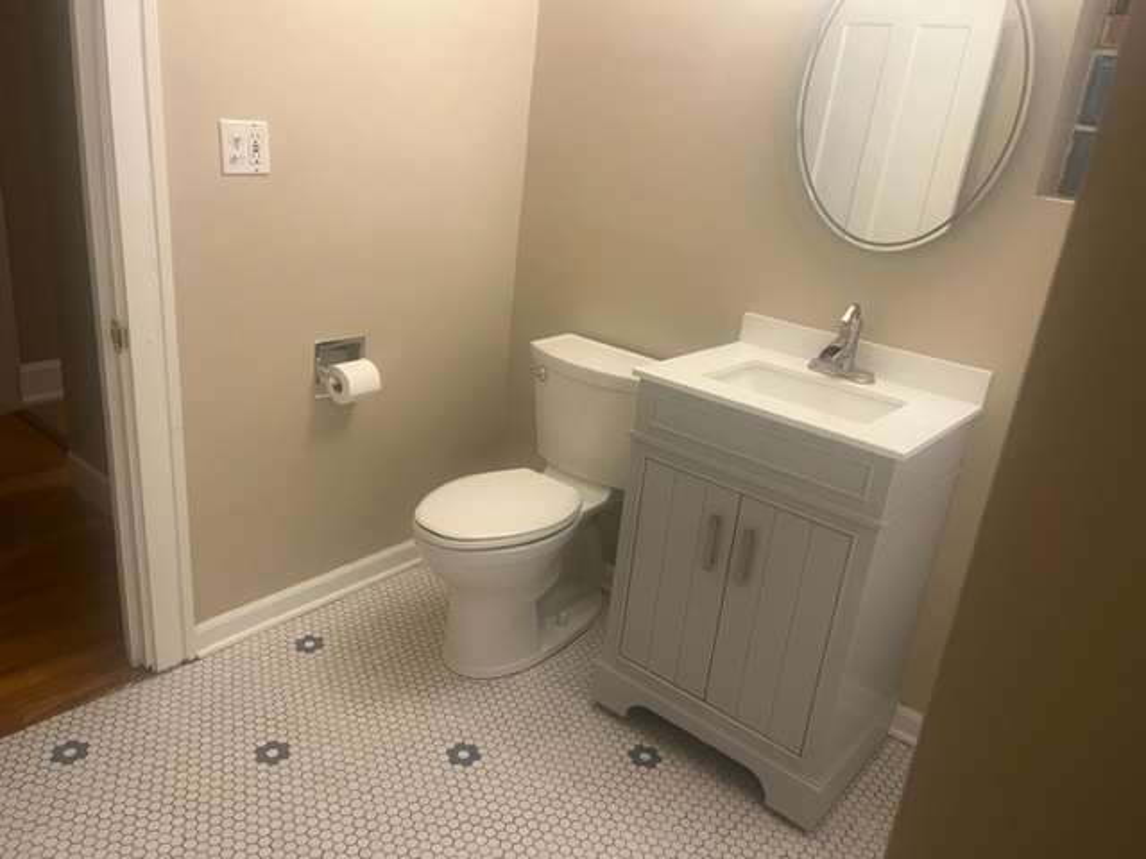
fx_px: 861
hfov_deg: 67.3
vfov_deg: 53.1
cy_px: 430
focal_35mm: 26
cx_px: 573
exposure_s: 1/60
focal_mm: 5.1
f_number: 1.6
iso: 125
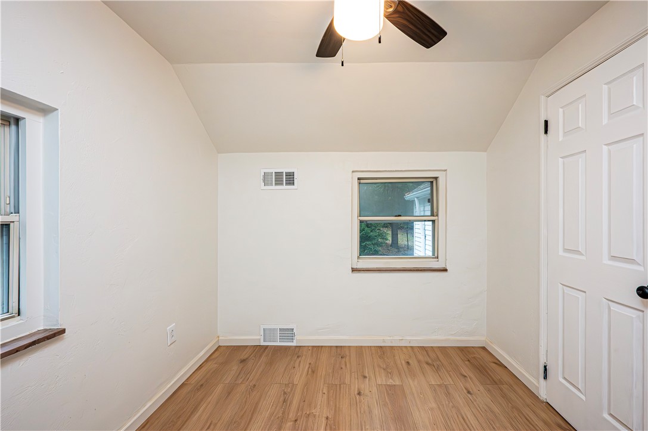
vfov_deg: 81.1
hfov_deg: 104.3
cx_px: 324
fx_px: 252
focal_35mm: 14
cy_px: 216
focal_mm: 14
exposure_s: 1/160
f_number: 8
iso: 6400
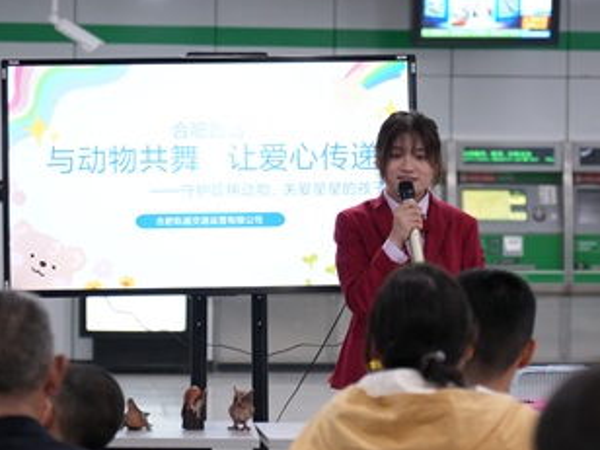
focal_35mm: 164
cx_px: 355
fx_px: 2843
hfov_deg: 12.0
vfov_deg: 9.1
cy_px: 252
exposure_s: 1/160
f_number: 2.8
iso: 2500
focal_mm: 70
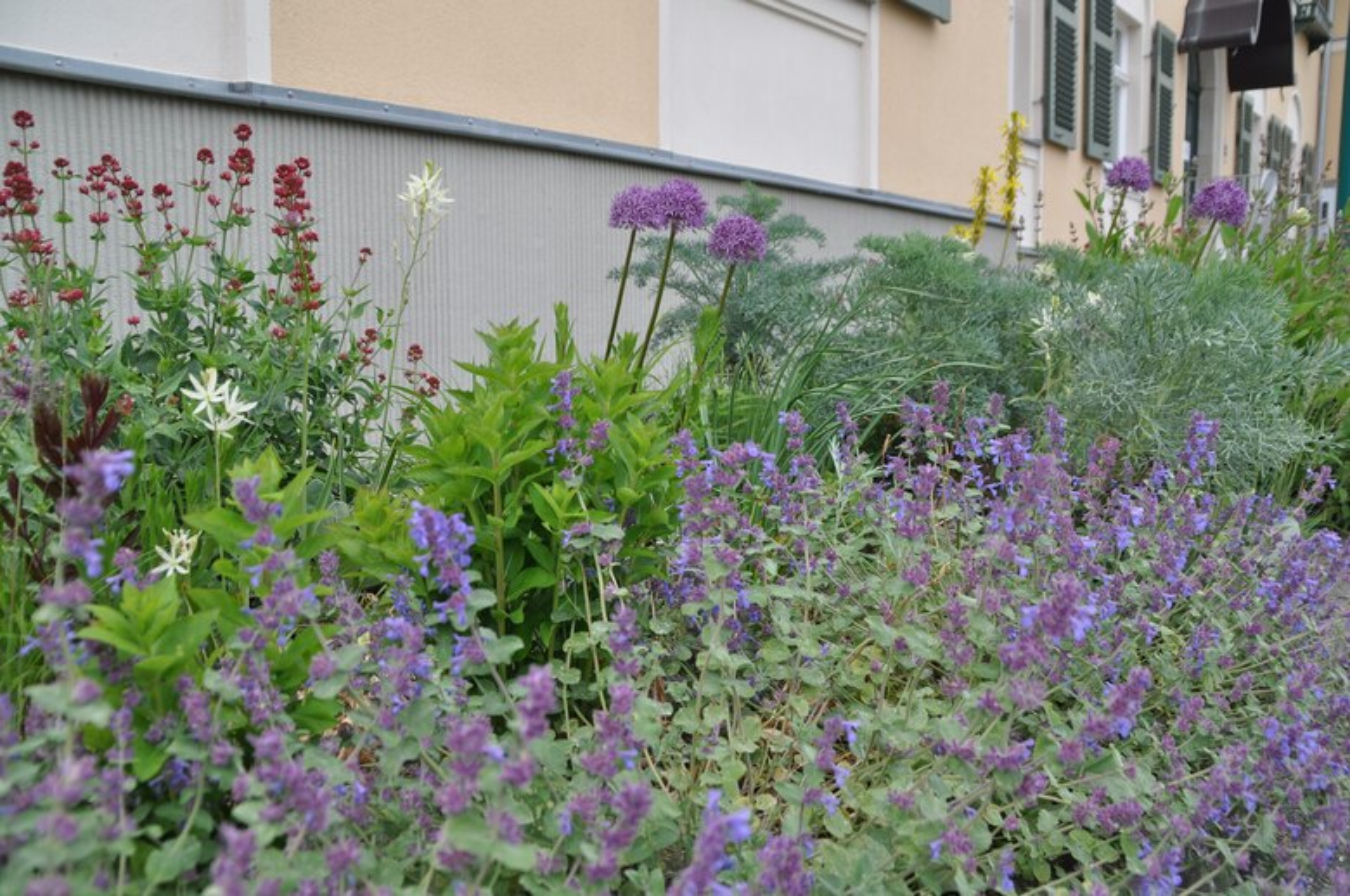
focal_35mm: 27
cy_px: 448
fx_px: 1011
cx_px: 675
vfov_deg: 47.8
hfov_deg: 67.4
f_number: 6.3
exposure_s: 1/160
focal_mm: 18
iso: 200
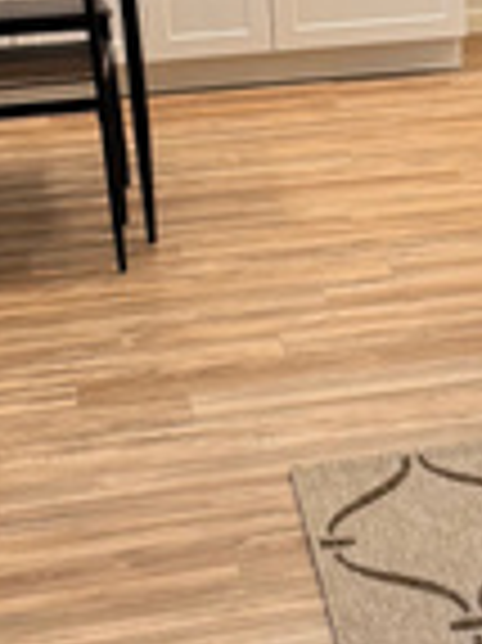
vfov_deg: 15.1
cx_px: 748
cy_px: 14
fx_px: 2399
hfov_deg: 11.0
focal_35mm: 129
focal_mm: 6.76
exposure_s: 1/120
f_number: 1.78
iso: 200
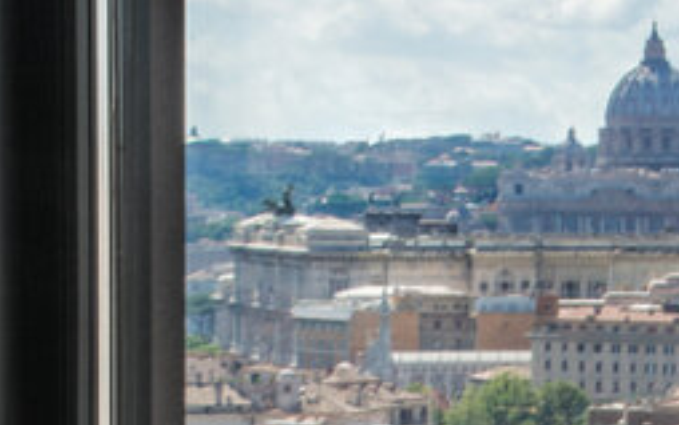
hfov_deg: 8.7
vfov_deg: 5.3
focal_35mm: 241
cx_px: 487
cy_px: 961
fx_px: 4462
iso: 100
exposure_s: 1
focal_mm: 50
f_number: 22
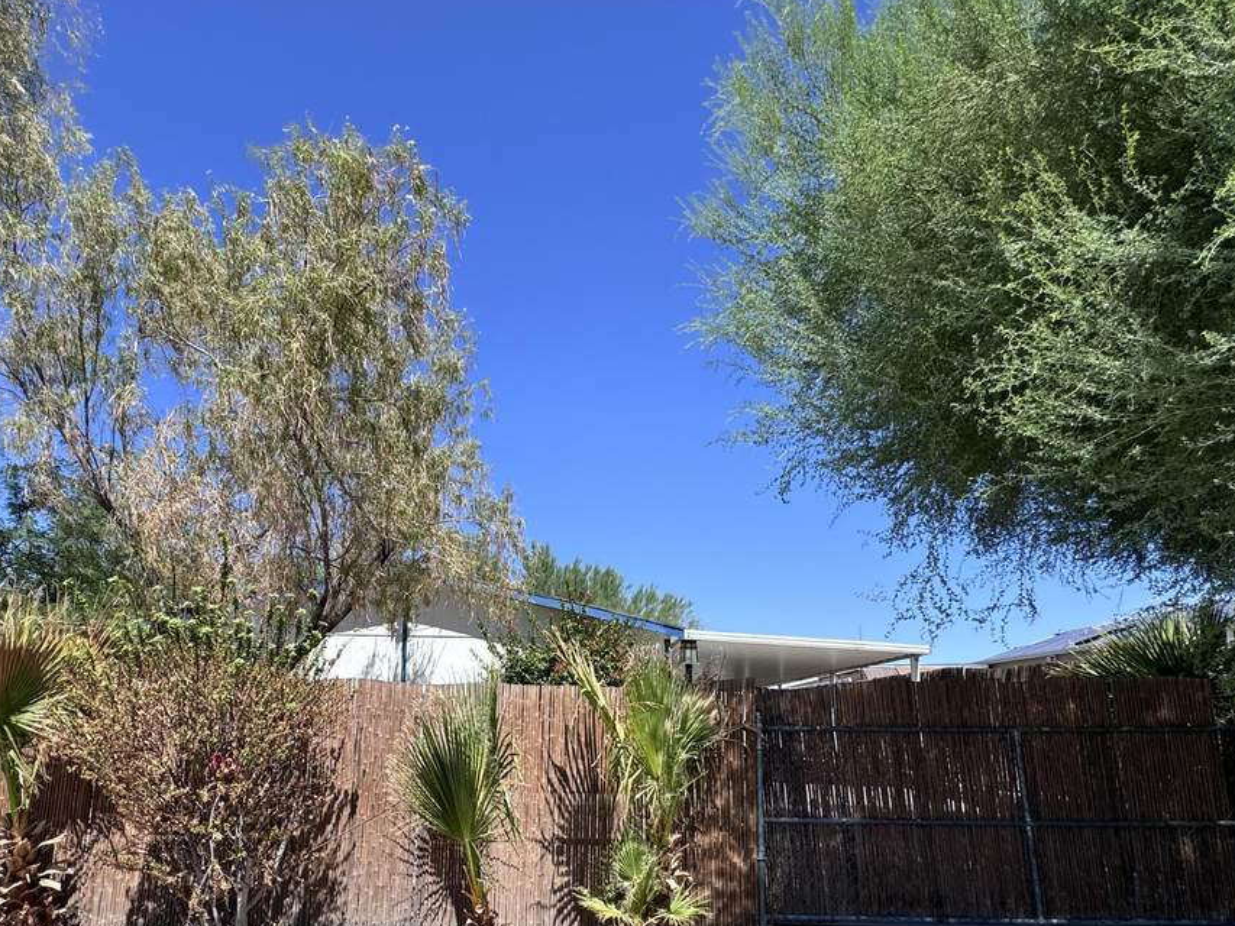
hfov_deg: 78.3
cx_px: 514
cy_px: 632
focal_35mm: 21
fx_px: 749
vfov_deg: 61.6
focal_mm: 2.22
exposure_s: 1/1637
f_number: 2.2
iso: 50
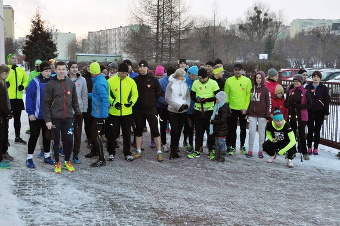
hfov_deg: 39.9
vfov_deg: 27.2
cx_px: 166
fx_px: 468
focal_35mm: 50
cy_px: 104
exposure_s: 1/200
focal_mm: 29
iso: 800
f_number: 13
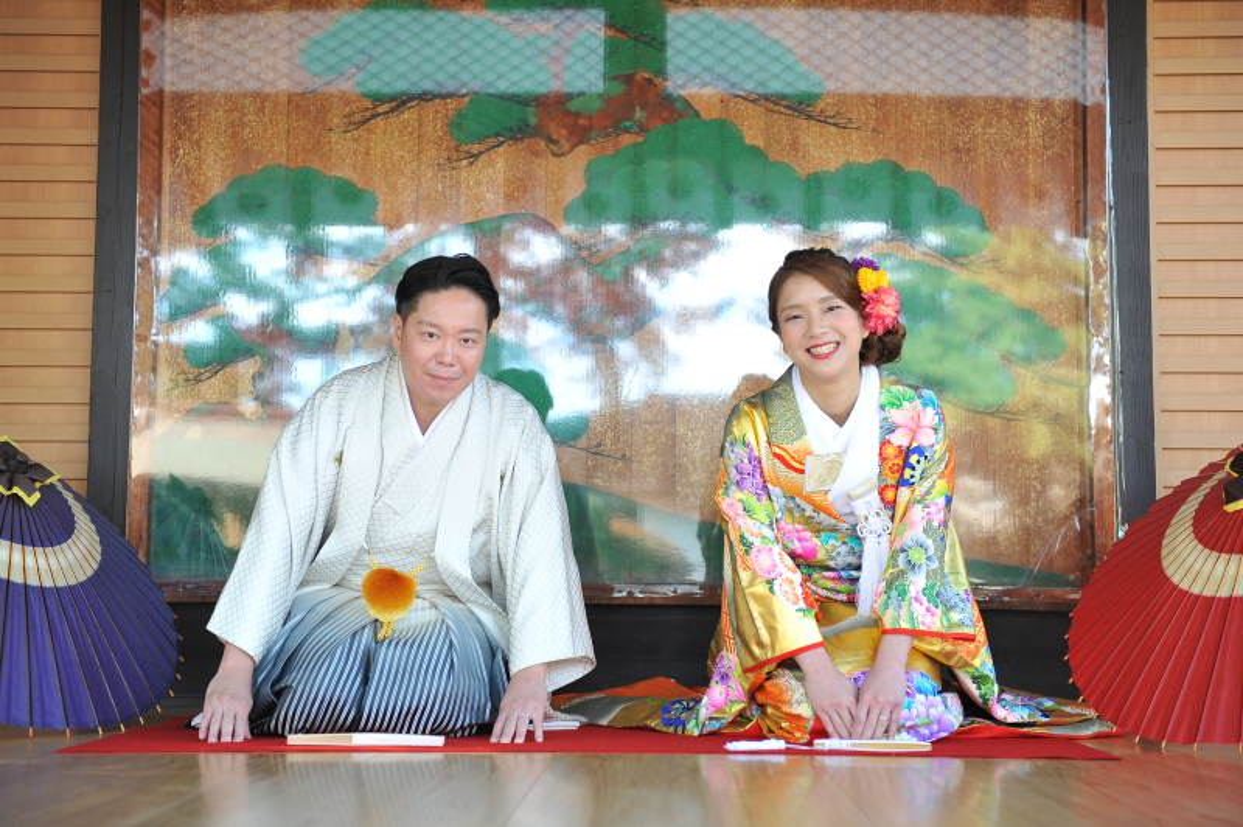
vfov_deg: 25.9
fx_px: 1794
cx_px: 622
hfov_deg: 38.2
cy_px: 414
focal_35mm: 52
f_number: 3.2
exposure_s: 1/200
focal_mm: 52
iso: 640
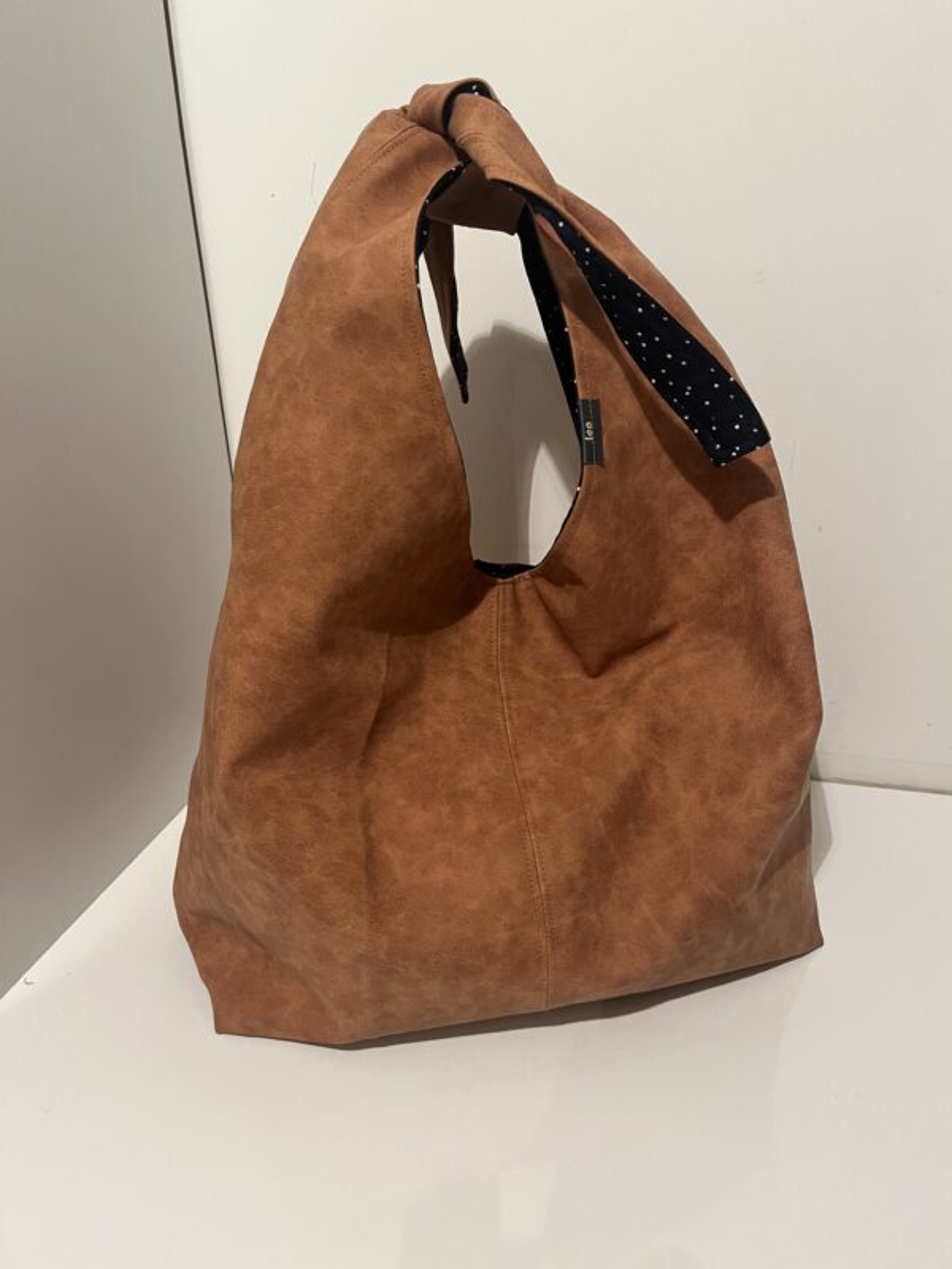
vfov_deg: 67.3
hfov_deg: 53.1
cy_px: 634
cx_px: 476
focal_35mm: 26
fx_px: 953
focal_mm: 5.1
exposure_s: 1/50
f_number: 1.6
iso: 250
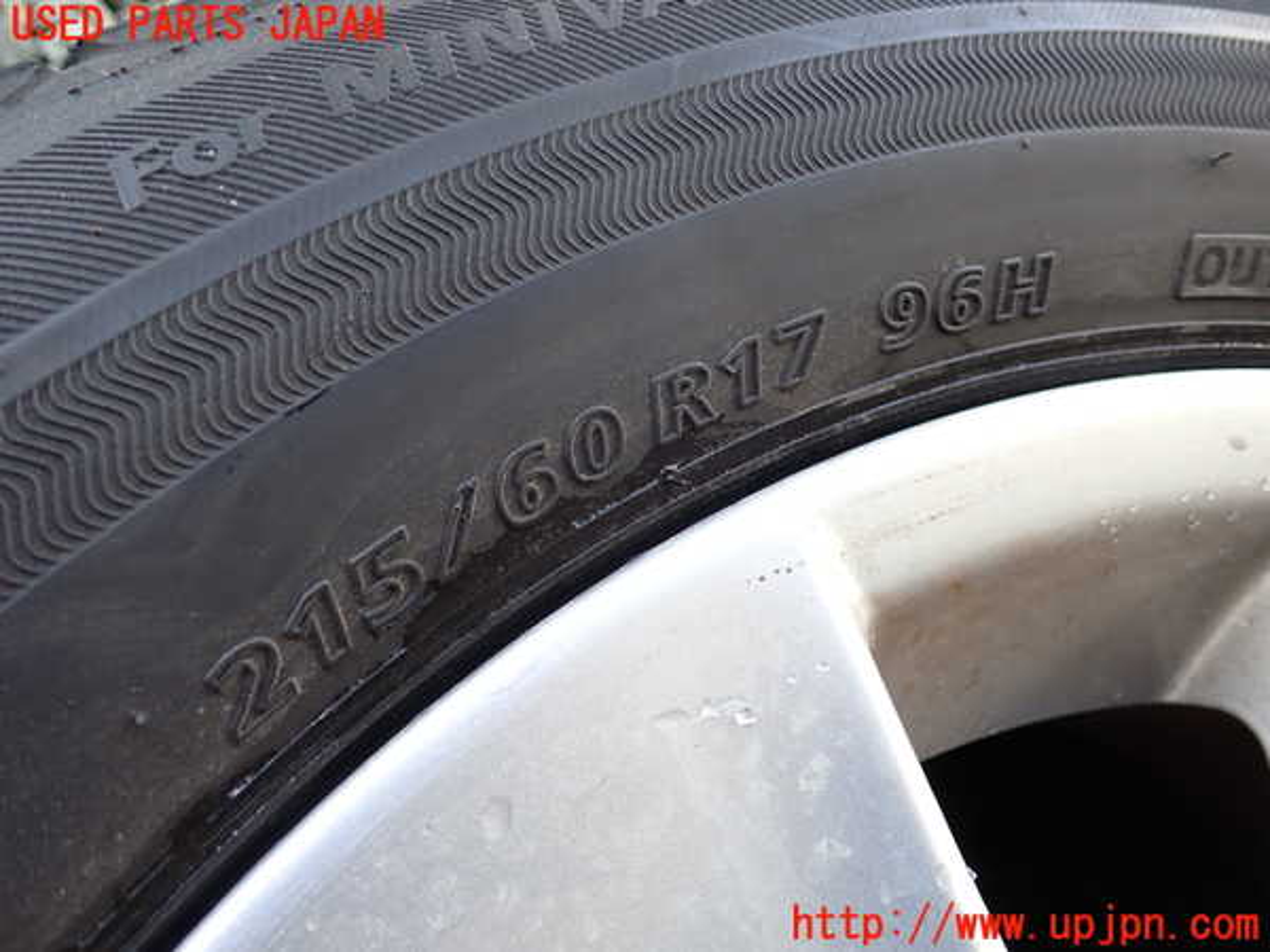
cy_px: 476
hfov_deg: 60.0
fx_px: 1101
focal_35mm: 30
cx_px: 635
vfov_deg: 46.8
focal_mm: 5.4
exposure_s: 1/100
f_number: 2.3
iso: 200
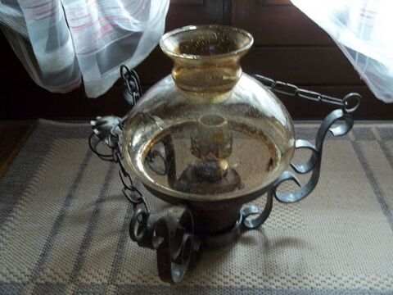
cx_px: 196
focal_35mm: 36
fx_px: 409
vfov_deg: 39.7
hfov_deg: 51.4
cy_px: 148
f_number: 3.1
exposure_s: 1/8
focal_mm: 6.5
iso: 160
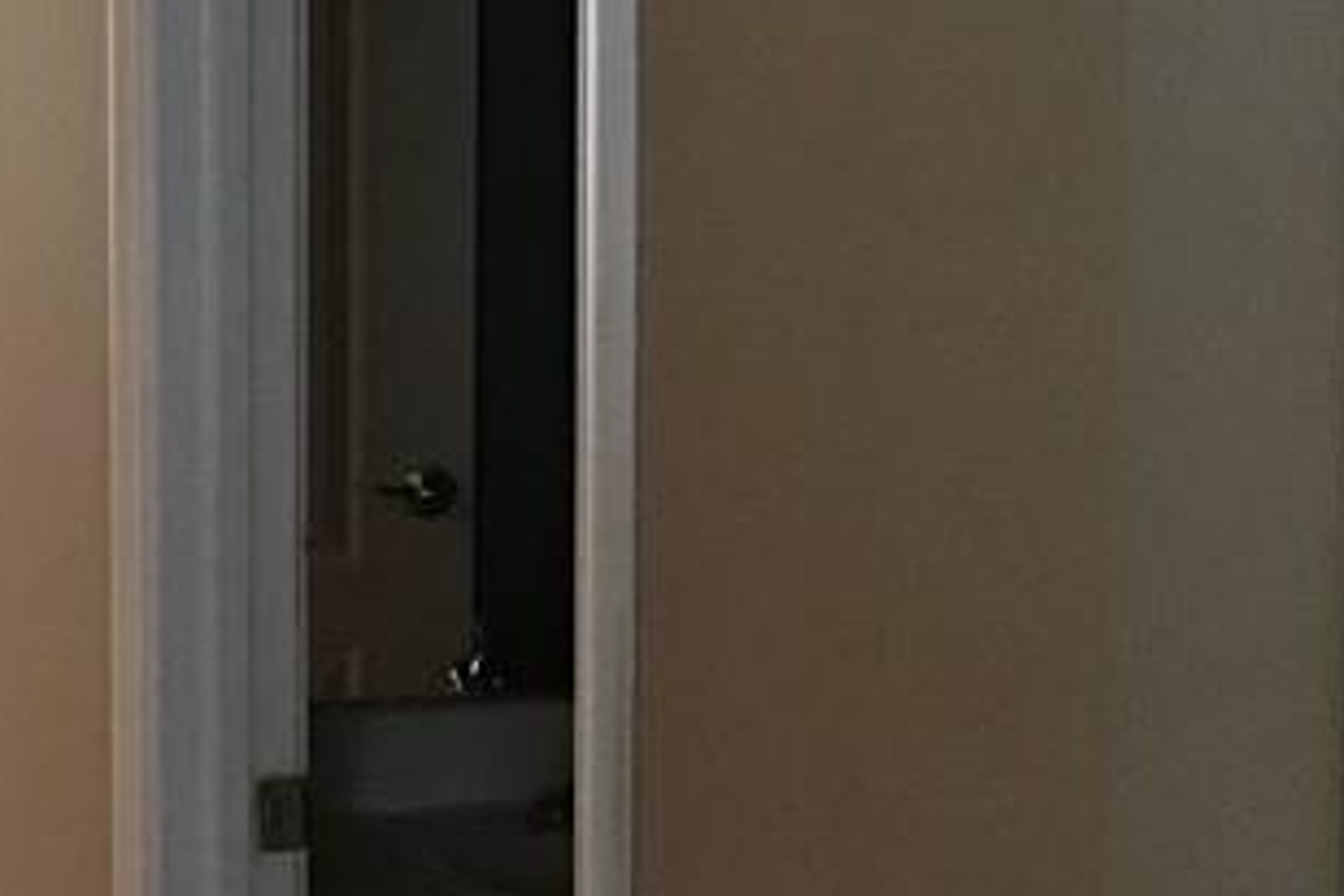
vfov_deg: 12.8
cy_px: 452
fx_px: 3994
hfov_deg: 18.6
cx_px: -30
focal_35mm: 107
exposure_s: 1/24
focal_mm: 3.3
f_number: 2.4
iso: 200
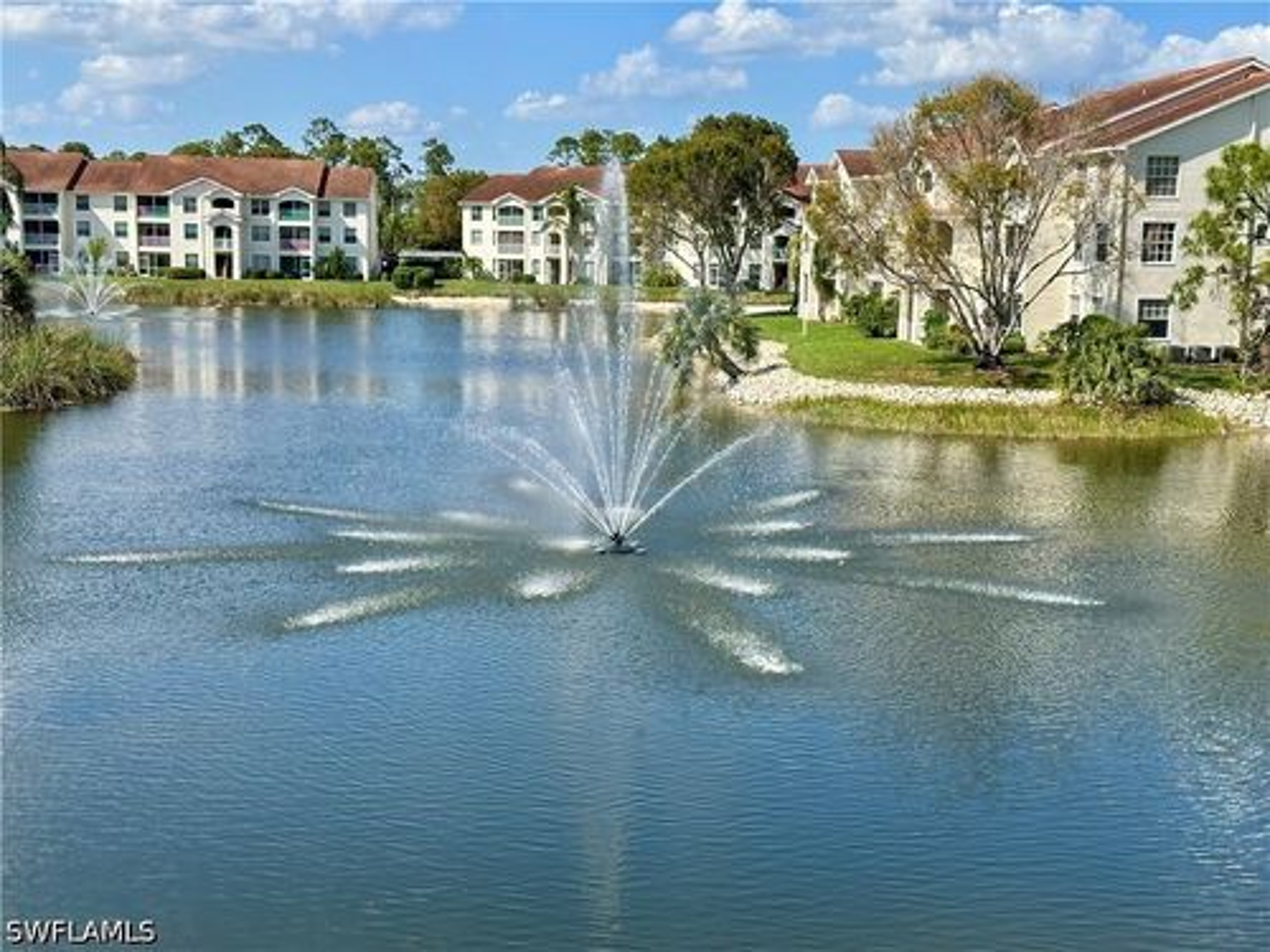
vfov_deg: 30.3
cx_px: 635
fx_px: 1761
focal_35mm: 48
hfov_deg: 39.7
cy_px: 476
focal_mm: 6.86
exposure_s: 1/3367
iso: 64
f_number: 1.78
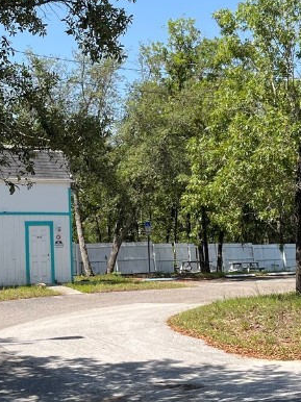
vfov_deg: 28.2
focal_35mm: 69
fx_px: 801
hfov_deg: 21.3
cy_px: 203
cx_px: 137
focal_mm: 5.1
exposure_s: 1/2101
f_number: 1.6
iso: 50
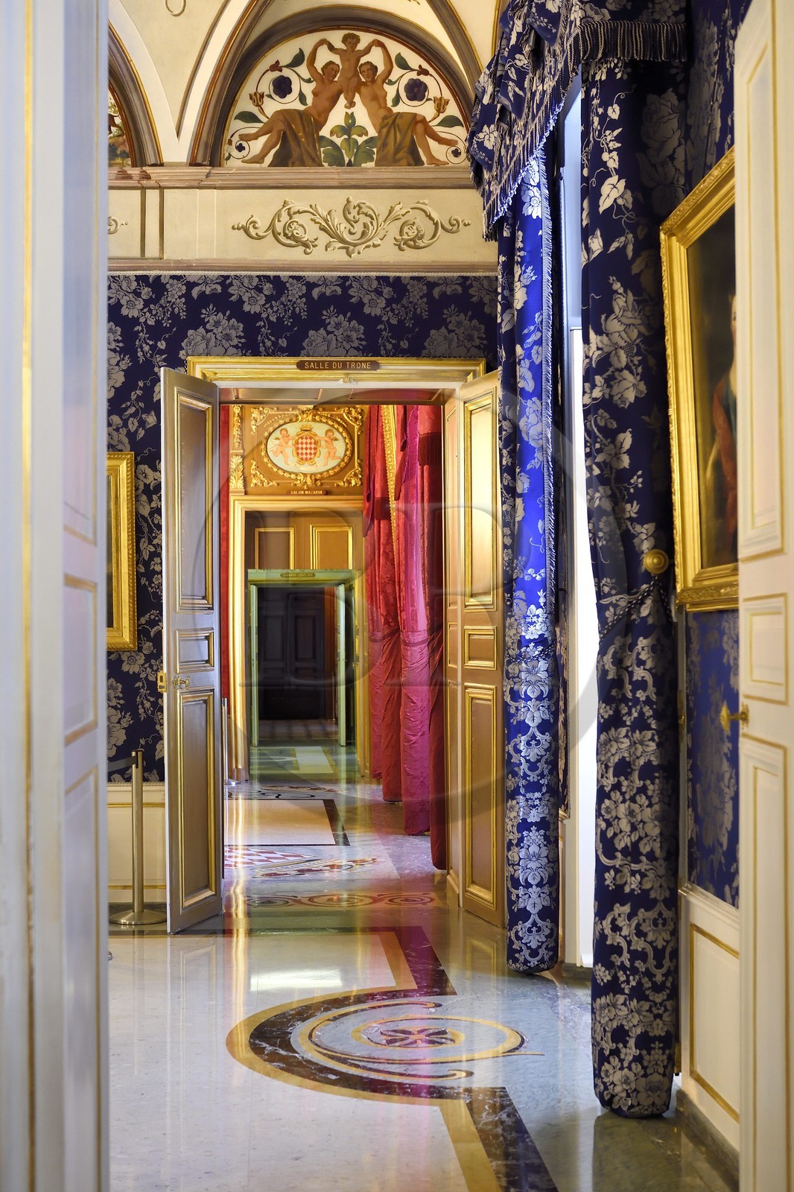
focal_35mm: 45
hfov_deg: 29.9
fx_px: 1489
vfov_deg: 43.6
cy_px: 596
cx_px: 397
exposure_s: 1/40
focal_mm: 45
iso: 3200
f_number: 4.5
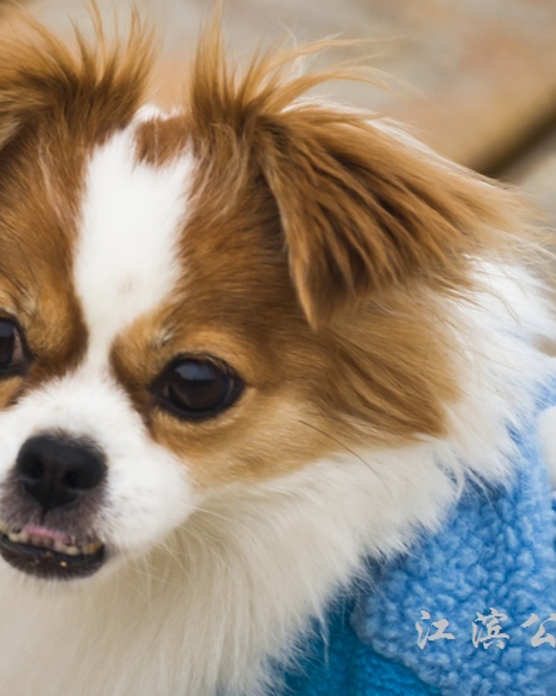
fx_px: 23662
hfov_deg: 1.3
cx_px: 127
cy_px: 357
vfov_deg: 1.7
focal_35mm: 1150
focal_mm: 500
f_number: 8
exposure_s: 1/500
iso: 320
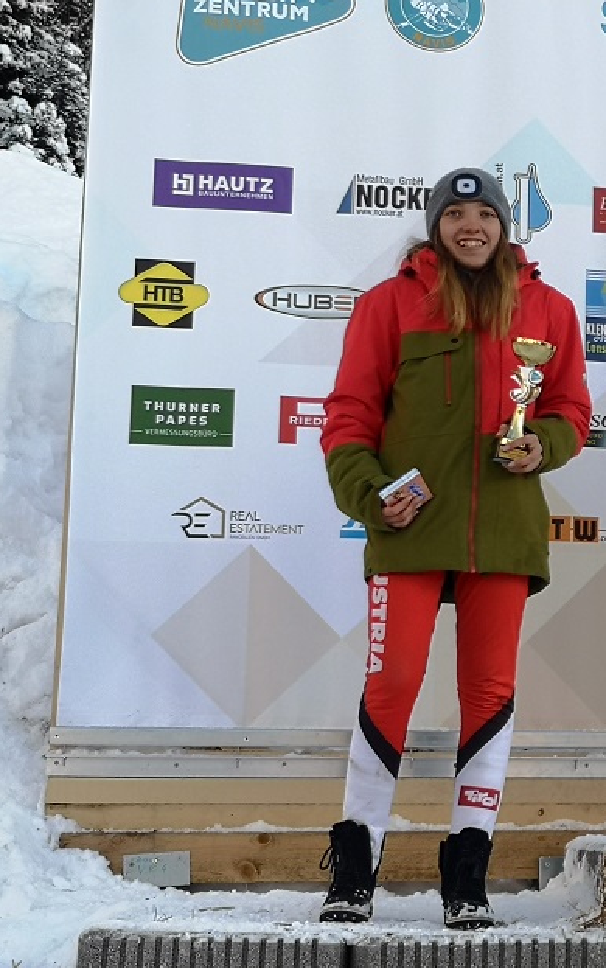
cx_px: 742
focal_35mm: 81
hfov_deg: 15.5
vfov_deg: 25.5
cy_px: 433
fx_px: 2138
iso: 50
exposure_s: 1/513
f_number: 1.8
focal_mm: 3.95
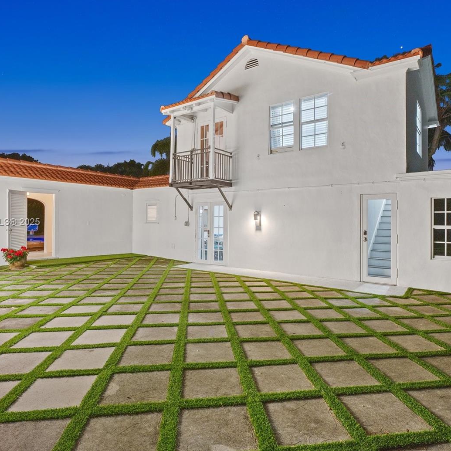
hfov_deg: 71.9
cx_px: 249
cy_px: 223
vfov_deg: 72.1
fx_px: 310
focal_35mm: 21
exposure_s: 1.3
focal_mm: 16
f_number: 8
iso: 200
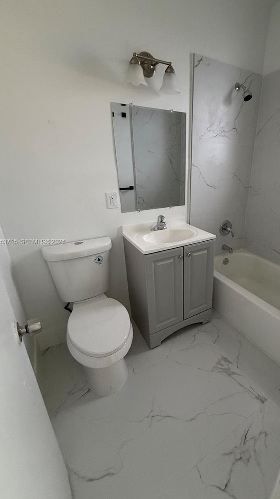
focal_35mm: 16
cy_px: 242
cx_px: 180
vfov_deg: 99.4
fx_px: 211
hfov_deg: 65.7
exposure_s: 1/60
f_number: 2.2
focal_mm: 2.22
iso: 400
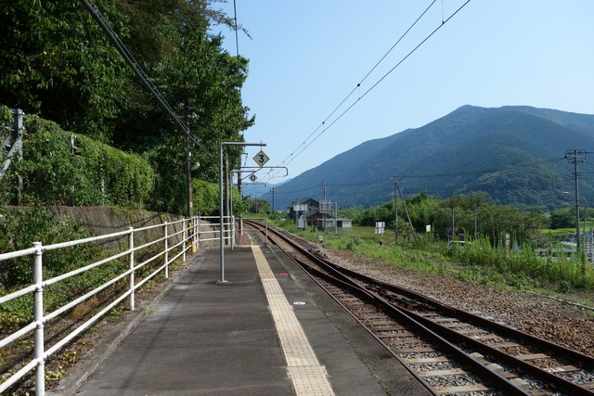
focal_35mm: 28
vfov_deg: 46.4
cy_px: 198
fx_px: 462
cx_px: 297
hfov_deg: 65.5
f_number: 5.6
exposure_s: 1/400
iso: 125
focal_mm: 10.4
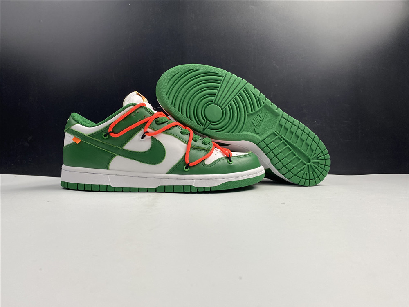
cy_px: 154
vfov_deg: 53.1
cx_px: 204
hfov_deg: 67.3
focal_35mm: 26
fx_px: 307
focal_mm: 4.25
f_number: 1.8
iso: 64
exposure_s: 1/121
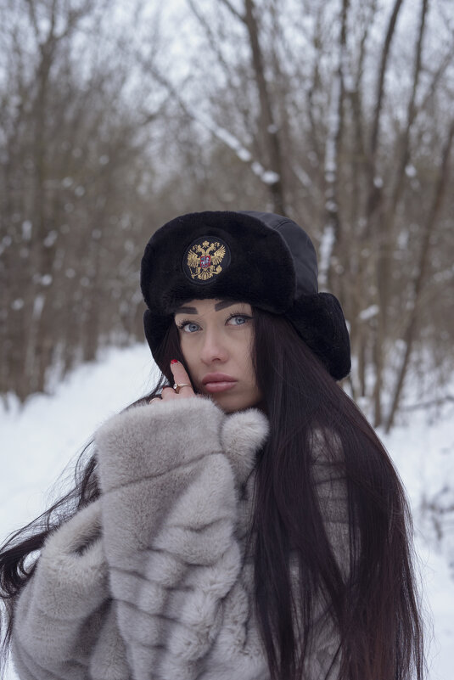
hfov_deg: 27.0
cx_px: 227
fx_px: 945
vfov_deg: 39.6
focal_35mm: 50
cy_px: 340
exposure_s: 1/100
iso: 200
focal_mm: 50
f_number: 4
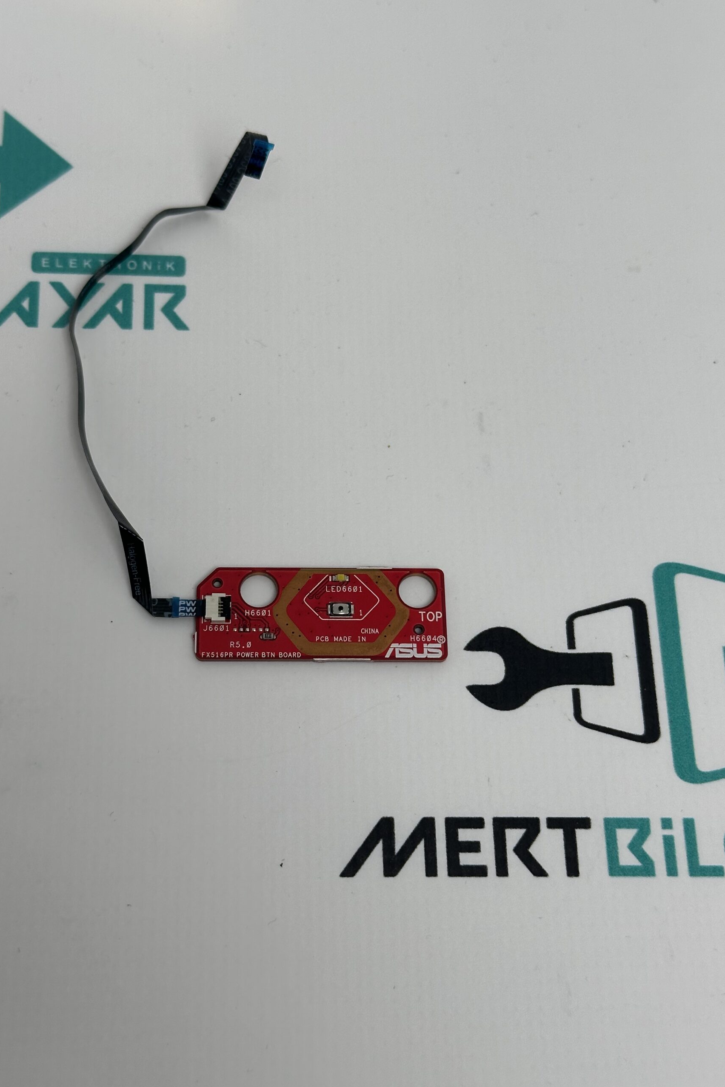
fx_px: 1510
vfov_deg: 39.6
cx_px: 319
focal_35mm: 50
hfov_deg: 27.0
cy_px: 544
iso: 64
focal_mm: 6.86
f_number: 1.78
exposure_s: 1/816
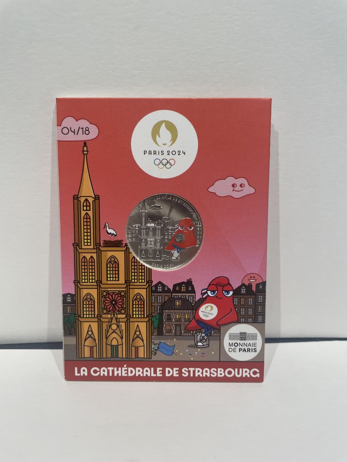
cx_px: 174
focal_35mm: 26
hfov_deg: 53.1
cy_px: 231
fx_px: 348
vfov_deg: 67.3
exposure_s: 1/100
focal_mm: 4.2
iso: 50
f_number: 1.6
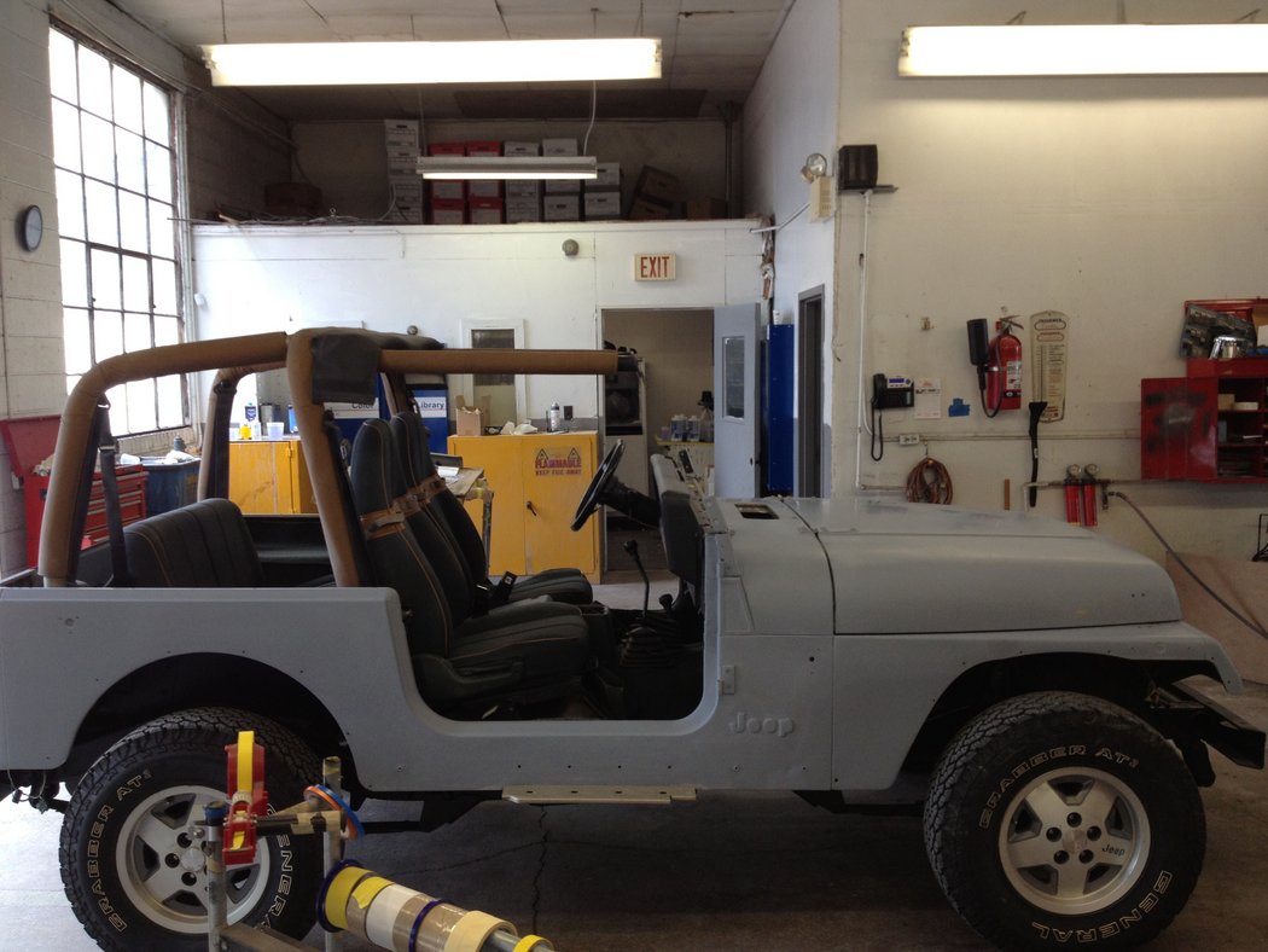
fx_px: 1282
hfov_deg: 52.6
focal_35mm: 35
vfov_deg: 40.7
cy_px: 476
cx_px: 634
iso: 64
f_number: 2.4
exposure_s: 1/60
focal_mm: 4.28
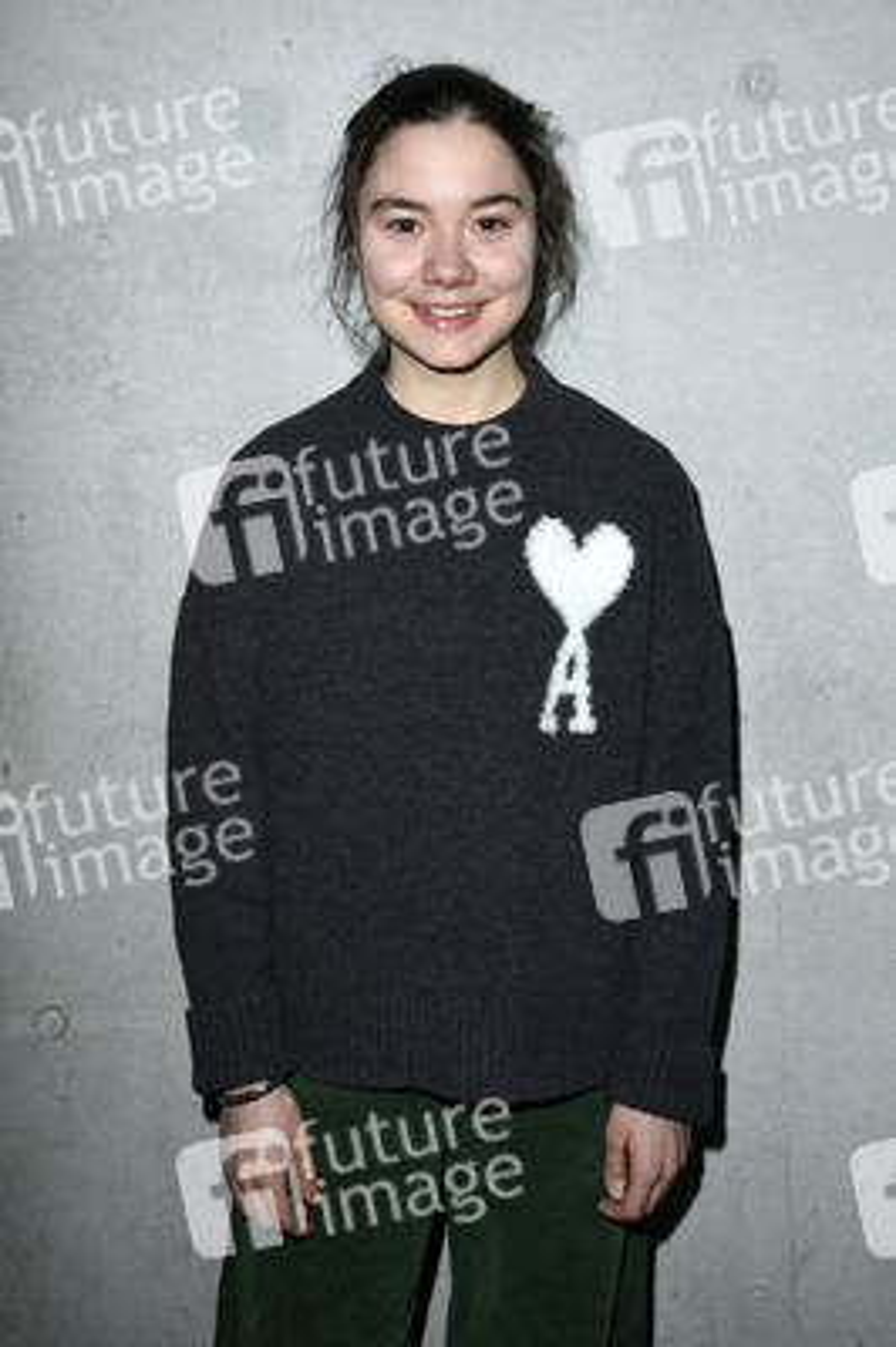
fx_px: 1870
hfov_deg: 26.9
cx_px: 448
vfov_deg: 39.6
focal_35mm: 50
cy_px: 674
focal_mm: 50
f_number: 5.6
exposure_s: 1/160
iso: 640
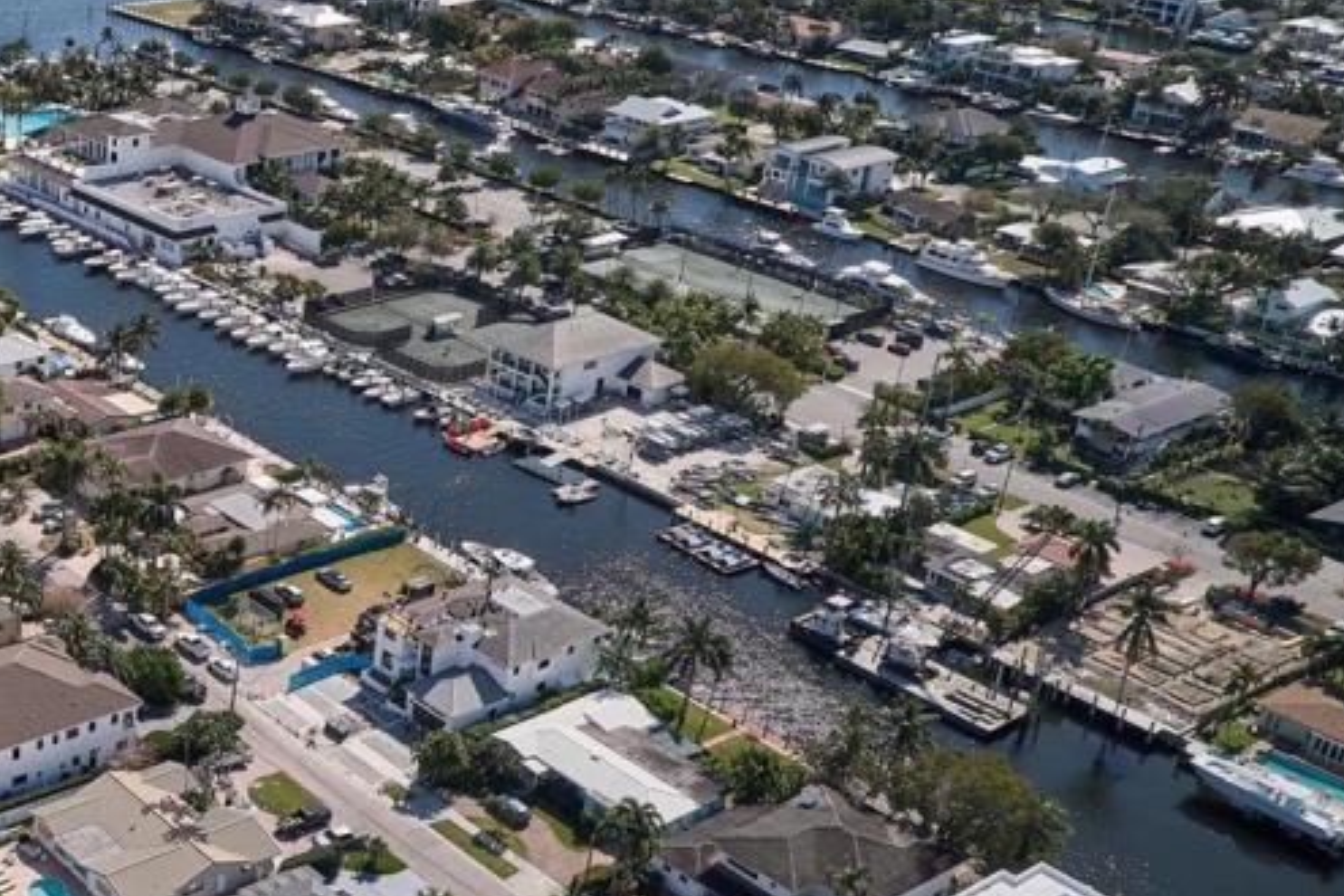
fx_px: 1792
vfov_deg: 28.1
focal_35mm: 48
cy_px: 440
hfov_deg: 36.7
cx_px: -12
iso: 110
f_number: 2.8
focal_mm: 8.38
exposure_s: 1/60
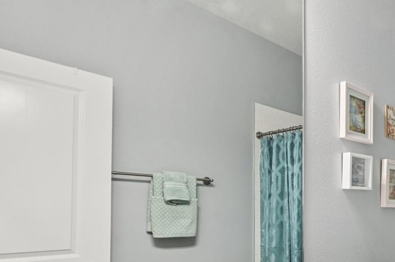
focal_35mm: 29
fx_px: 318
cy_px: 229
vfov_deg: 41.8
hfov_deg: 51.4
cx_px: 393
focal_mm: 14
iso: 400
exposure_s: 1/13
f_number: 8
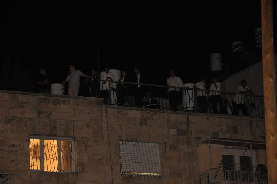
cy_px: 92
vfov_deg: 10.1
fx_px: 1037
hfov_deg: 15.2
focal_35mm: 135
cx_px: 138
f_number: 5.3
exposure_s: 1/60
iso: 800
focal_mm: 90
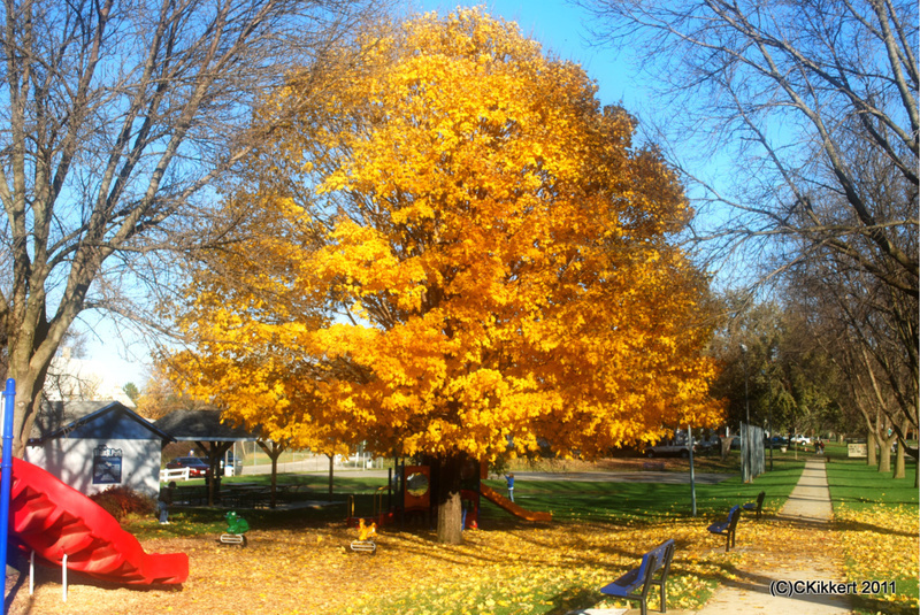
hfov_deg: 44.9
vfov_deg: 30.9
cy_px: 308
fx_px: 1113
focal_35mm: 44
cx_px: 460
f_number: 7.1
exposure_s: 1/200
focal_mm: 29
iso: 100
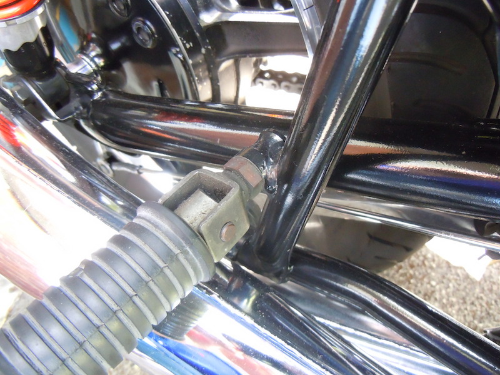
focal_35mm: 30
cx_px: 250
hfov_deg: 60.0
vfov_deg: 46.8
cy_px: 188
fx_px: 433
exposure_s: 1/100
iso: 800
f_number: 3.5
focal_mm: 5.4
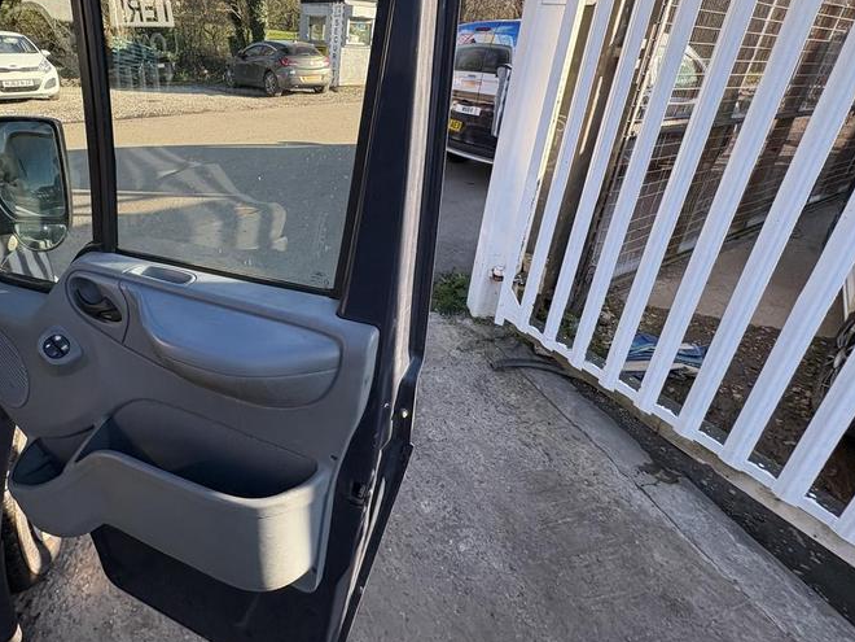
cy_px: 222
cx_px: 308
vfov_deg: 67.1
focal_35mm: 19
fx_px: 469
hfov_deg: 82.7
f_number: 2.2
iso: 64
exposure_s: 1/268
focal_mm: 2.22
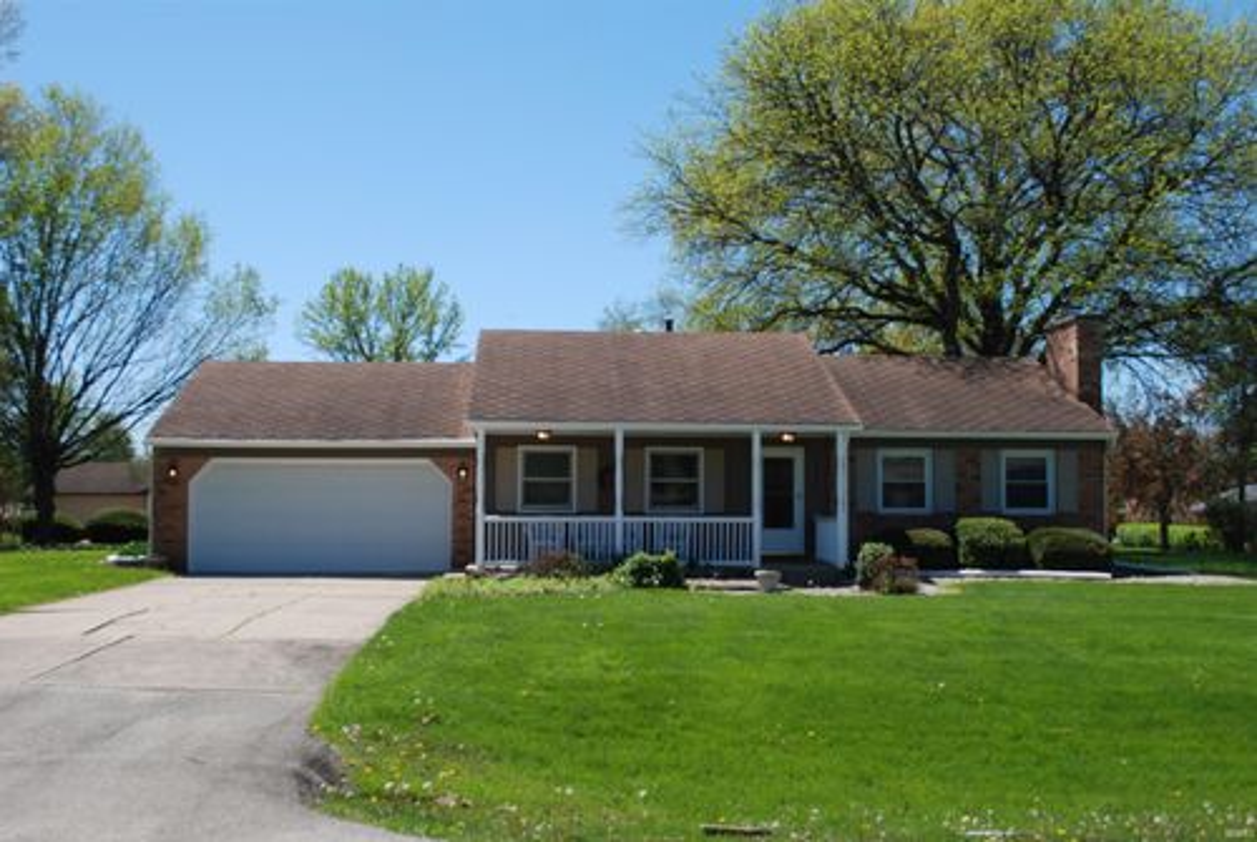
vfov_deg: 34.3
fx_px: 1364
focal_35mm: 39
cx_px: 628
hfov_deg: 49.5
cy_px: 421
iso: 100
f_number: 7.1
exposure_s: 1/200
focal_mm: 26
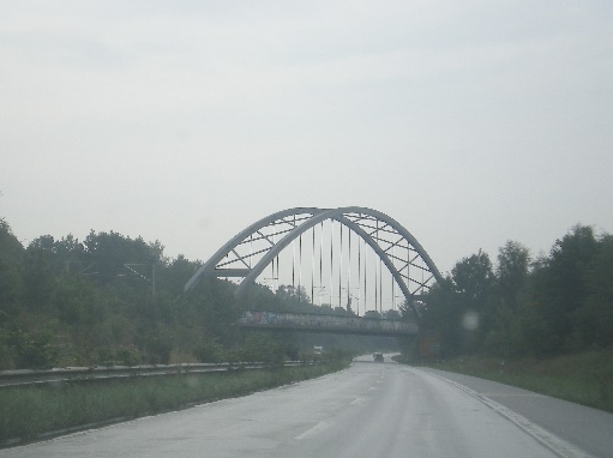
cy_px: 235
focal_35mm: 89
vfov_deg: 16.6
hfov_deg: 22.0
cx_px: 277
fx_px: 1574
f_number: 4.6
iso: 64
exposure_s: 1/250
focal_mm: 12.3
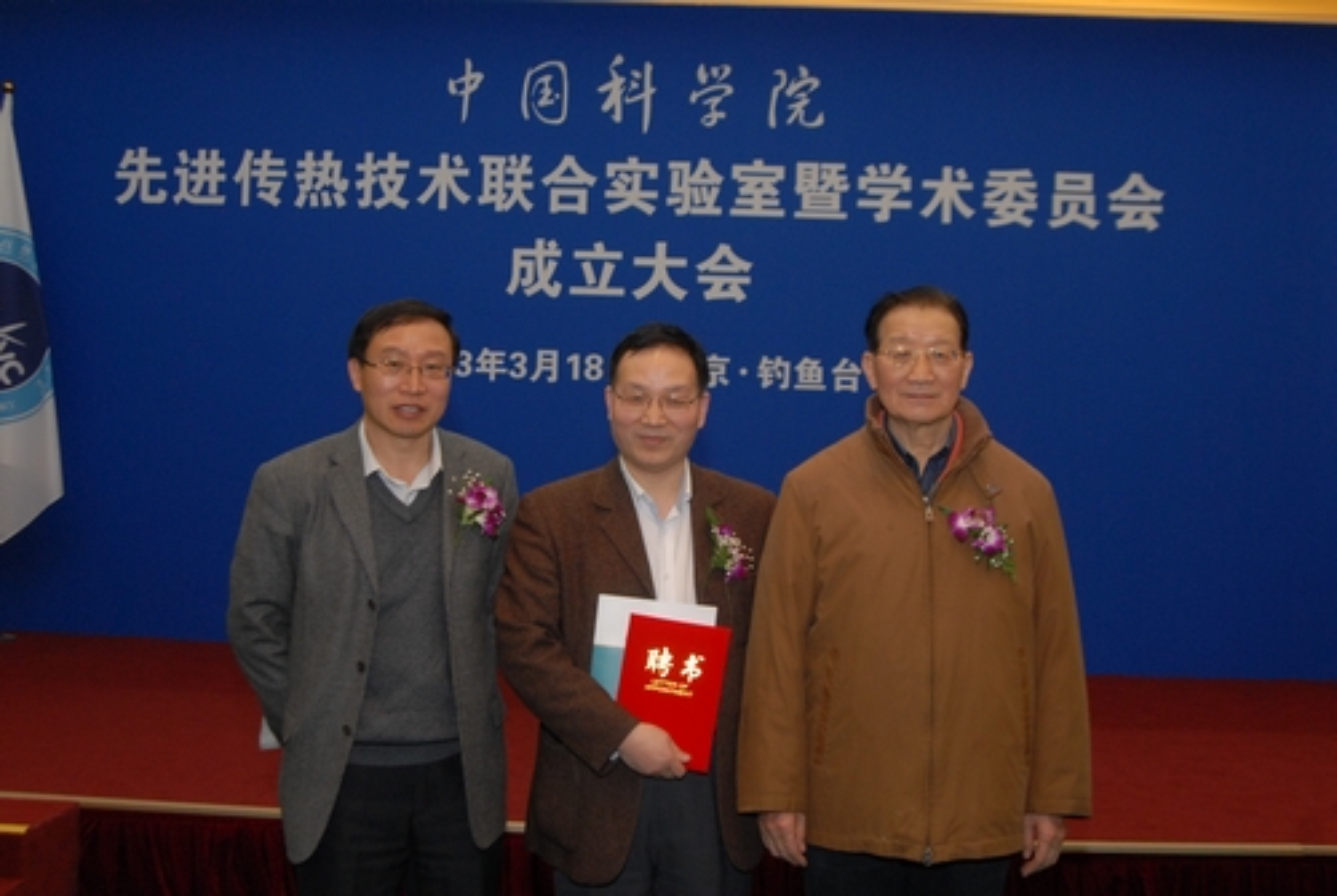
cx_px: 668
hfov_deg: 46.3
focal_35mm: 42
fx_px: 1562
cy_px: 448
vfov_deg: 32.0
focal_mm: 28
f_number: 5.6
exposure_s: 1/80
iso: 640
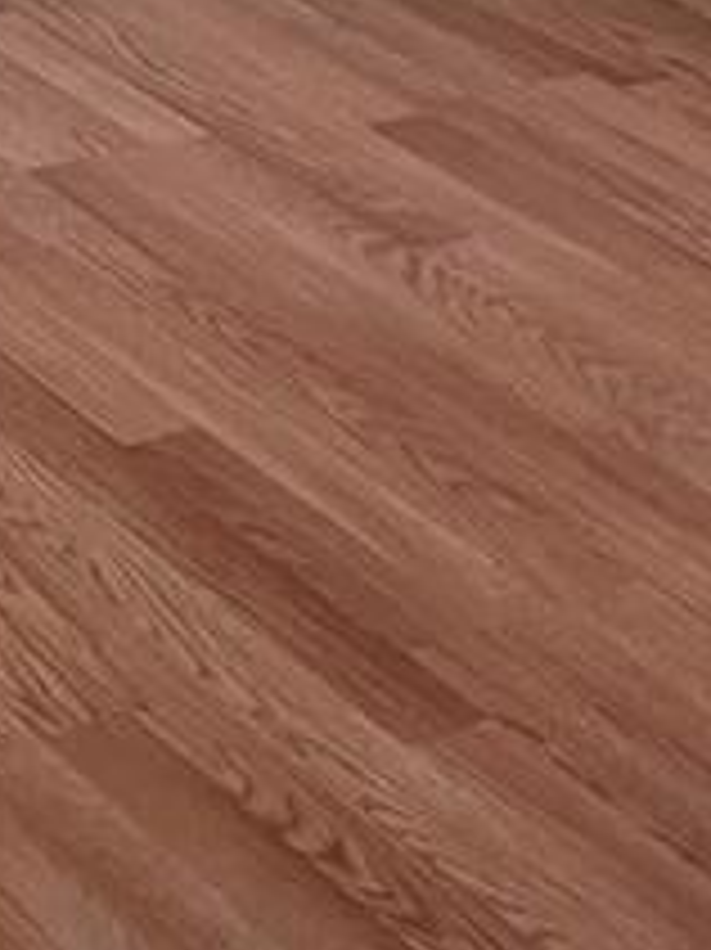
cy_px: -738
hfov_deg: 9.9
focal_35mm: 148
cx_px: -58
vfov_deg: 12.3
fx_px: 4057
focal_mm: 5.7
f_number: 1.5
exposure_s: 1/86
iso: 125
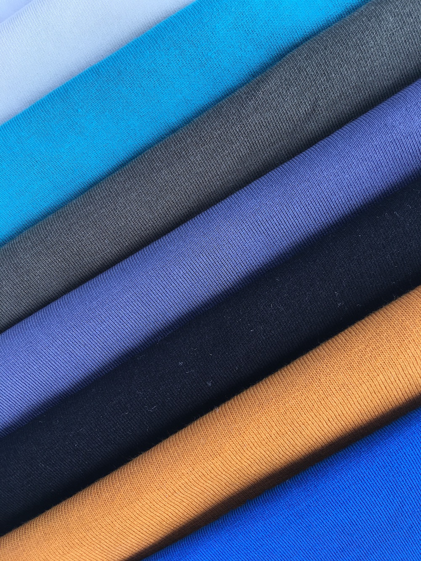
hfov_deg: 48.2
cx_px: 210
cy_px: 280
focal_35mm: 29
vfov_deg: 61.7
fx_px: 470
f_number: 2.2
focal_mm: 4.15
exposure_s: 1/133
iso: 25
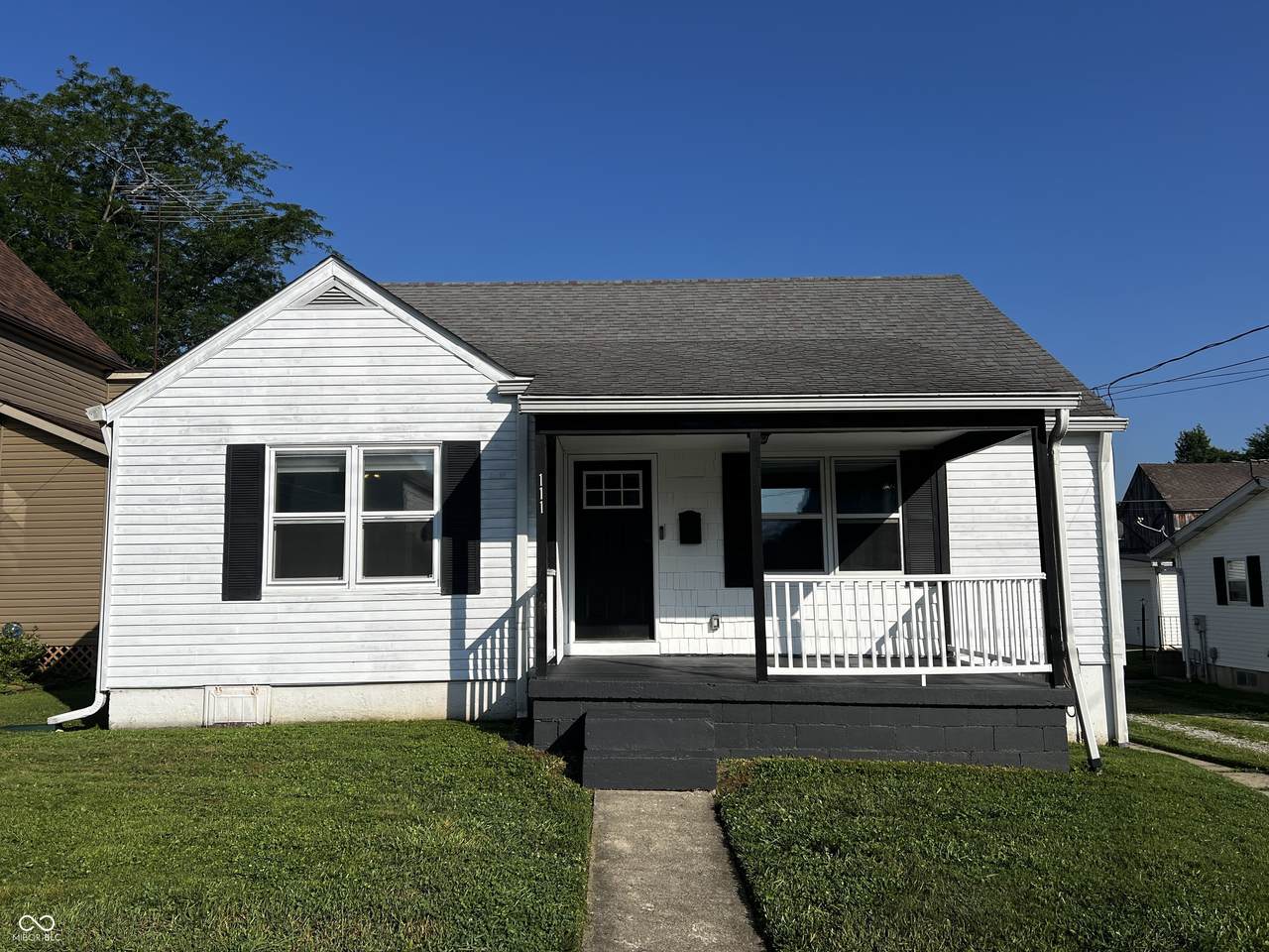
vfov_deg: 53.1
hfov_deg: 67.3
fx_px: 953
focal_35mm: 26
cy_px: 476
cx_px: 634
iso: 50
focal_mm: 5.7
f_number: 1.5
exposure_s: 1/6993
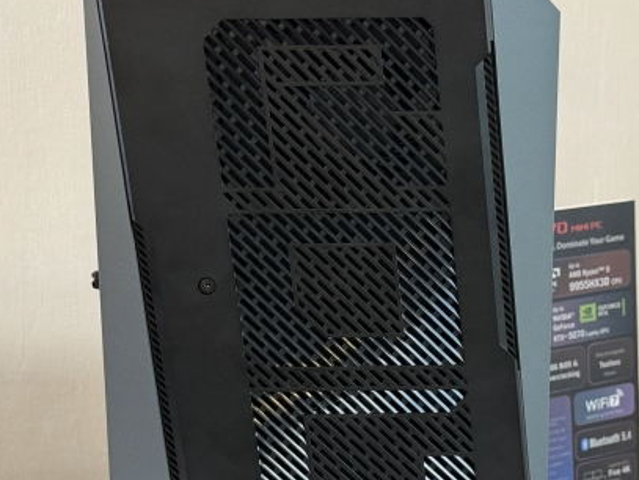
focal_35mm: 79
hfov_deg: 24.7
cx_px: 339
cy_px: 311
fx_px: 1460
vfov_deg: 18.6
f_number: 1.78
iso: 250
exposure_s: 1/60
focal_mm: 6.76
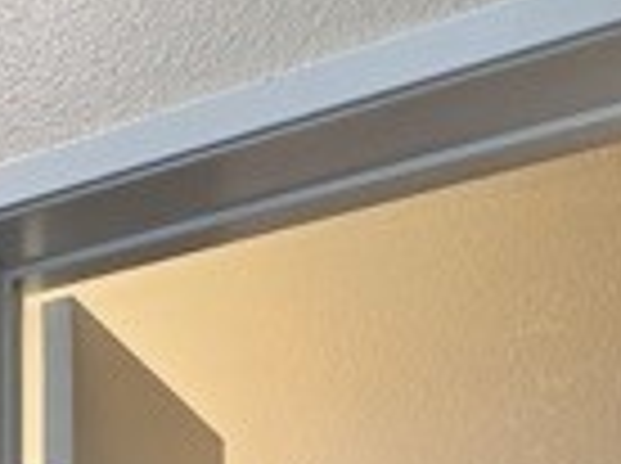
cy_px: 815
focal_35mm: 65
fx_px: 1164
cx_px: -288
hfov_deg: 24.1
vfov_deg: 18.2
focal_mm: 2.22
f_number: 2.2
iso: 250
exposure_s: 1/120
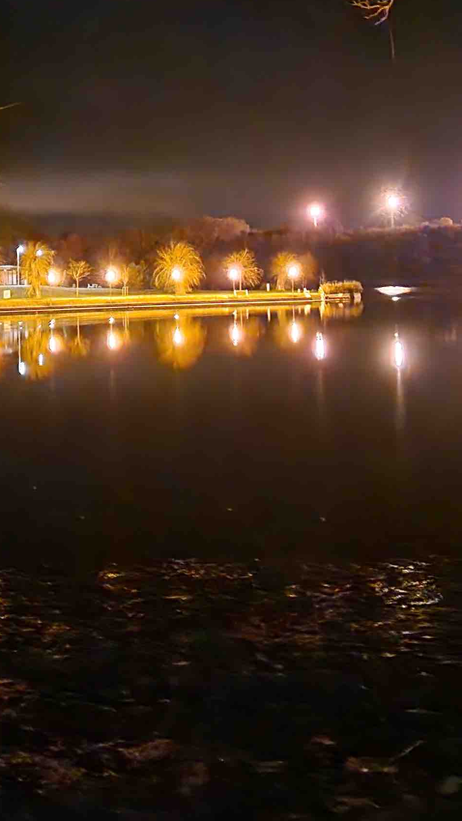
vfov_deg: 34.7
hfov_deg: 20.4
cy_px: 201
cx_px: 257
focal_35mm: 59
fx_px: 1285
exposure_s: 1/10
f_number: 1.8
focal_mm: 5.4
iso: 3200
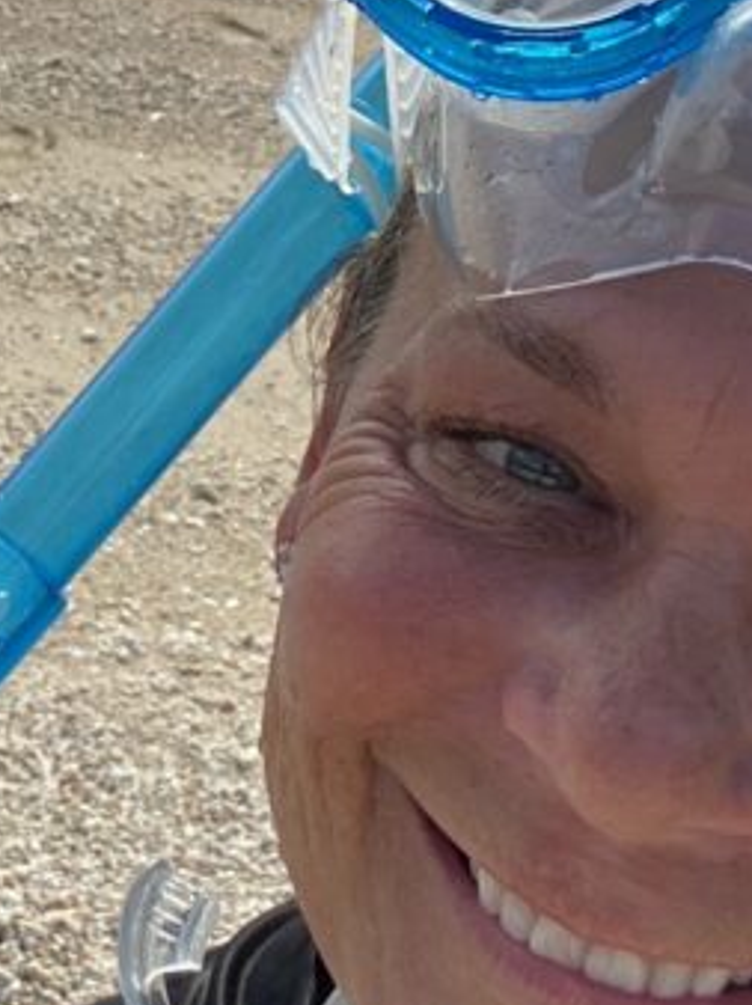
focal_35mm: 91
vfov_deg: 20.8
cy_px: 3
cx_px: -95
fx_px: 2639
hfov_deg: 15.7
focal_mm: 2.71
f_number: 2.2
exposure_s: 1/373
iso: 25
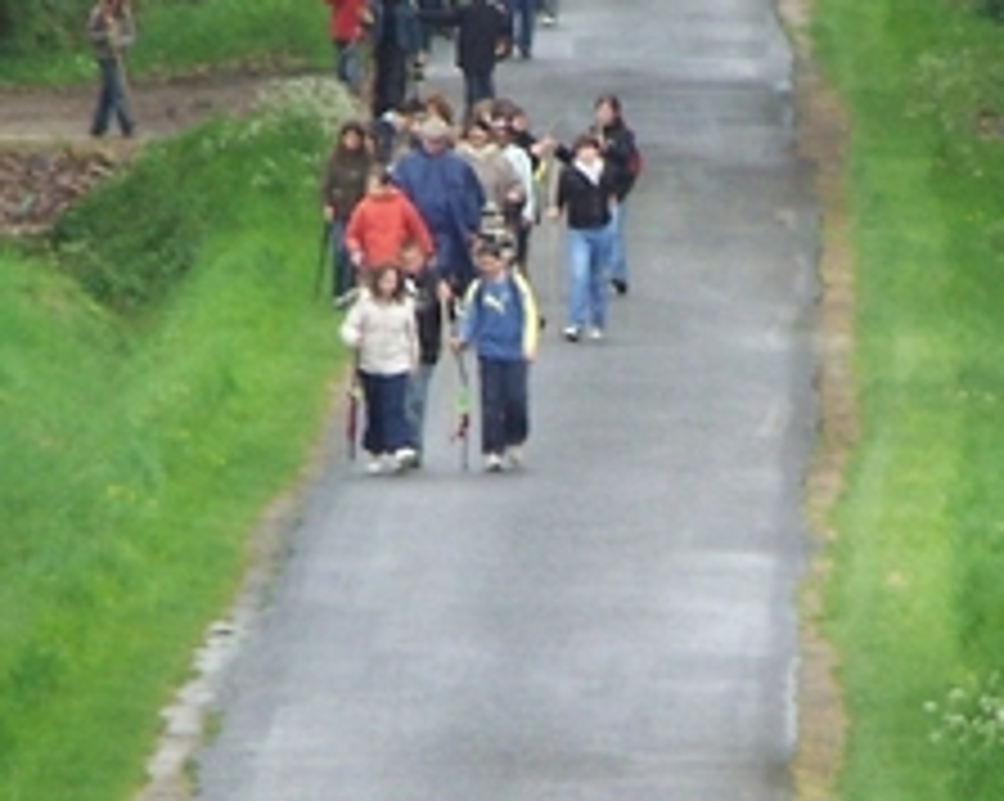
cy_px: 360
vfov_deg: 1.2
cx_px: 653
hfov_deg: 1.5
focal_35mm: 1292
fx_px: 38358
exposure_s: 1/350
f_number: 3.7
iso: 140
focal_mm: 63
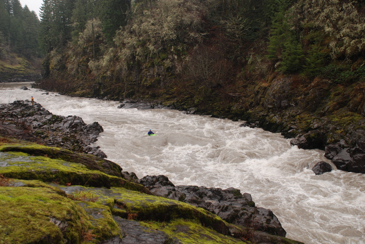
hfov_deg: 53.1
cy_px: 122
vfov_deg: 36.9
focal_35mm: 36
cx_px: 182
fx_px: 365
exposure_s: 1/160
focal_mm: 24
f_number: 5
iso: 400
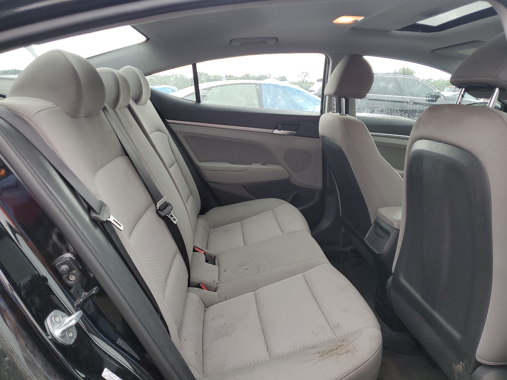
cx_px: 254
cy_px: 190
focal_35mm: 26
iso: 77
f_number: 1.5
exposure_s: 1/120
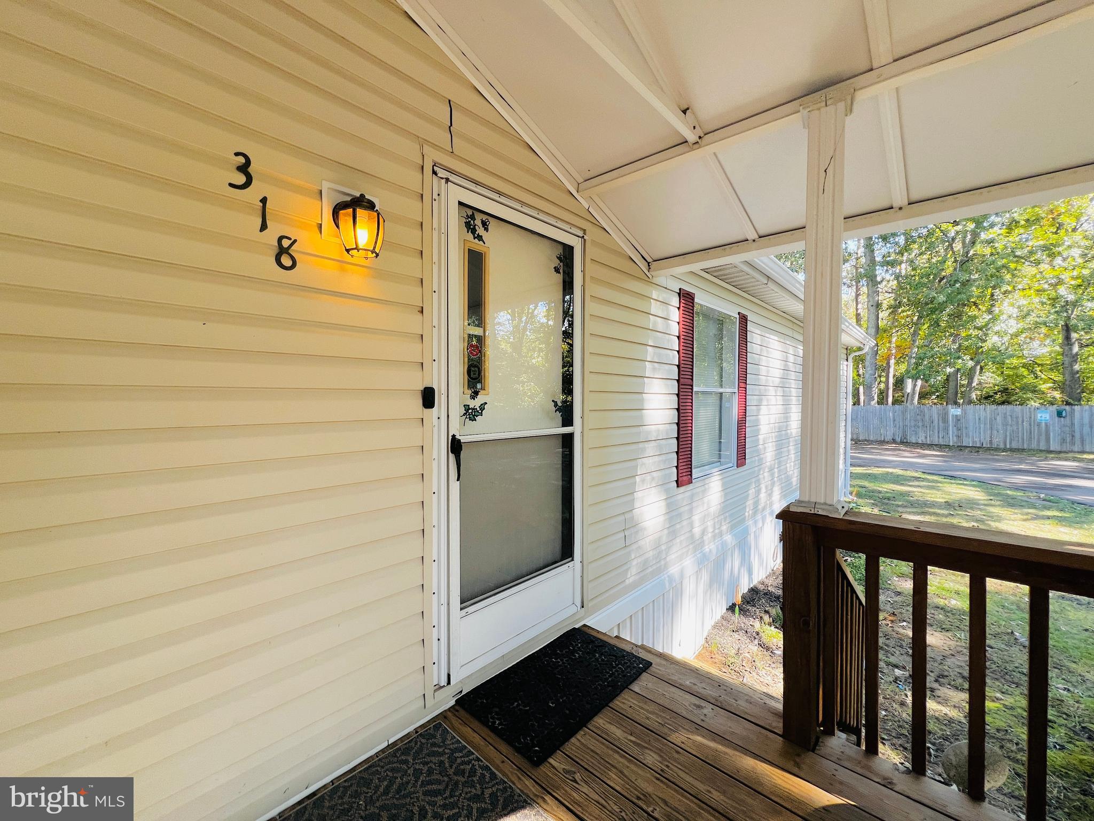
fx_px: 411
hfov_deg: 106.2
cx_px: 547
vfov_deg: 89.9
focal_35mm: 13
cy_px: 410
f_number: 1.8
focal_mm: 1.57
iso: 50
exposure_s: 1/99
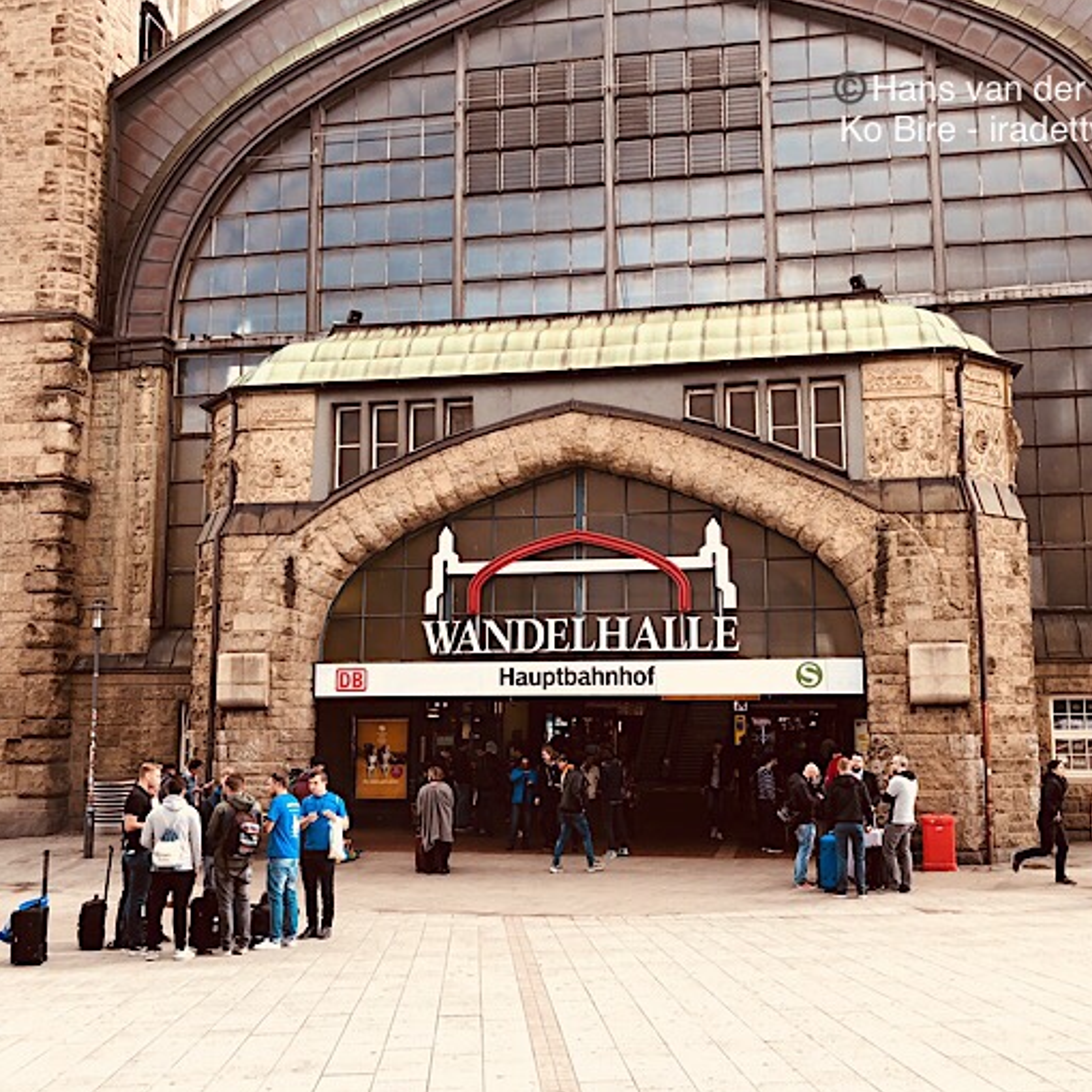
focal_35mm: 34
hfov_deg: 48.4
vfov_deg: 48.4
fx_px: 1213
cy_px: 551
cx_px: 576
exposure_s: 1/209
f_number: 1.8
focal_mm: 3.99
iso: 20
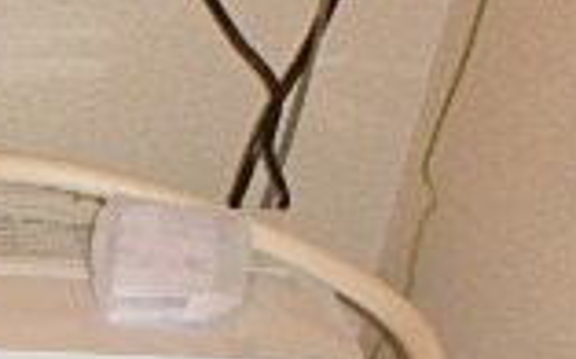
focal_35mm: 91
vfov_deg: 12.9
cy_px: 659
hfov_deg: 21.3
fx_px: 1428
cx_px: -110
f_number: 3.5
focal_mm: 3.7
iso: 400
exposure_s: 1/30
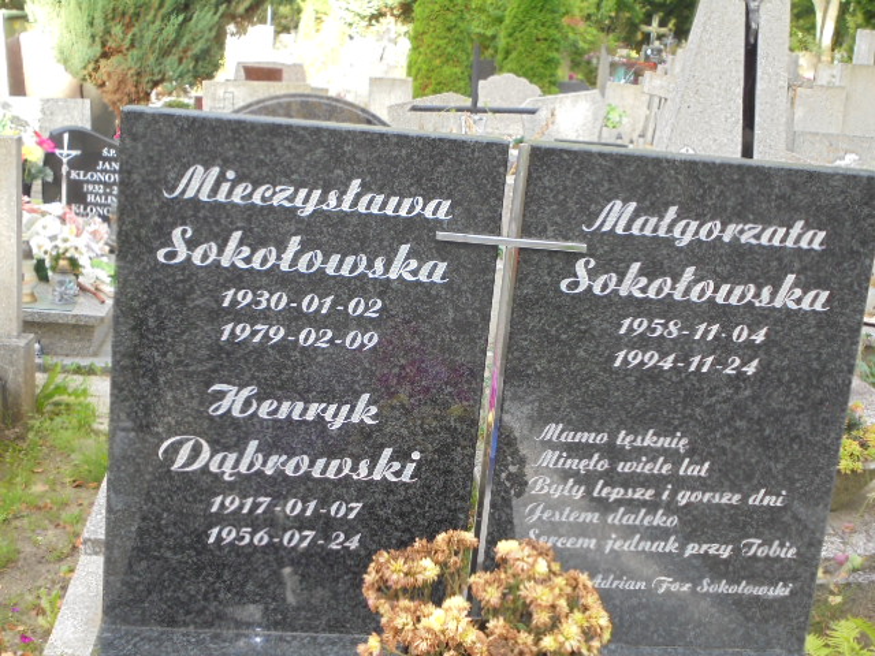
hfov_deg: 38.9
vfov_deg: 29.7
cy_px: 328
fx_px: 1239
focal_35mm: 49
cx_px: 438
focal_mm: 8.9
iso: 200
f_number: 4.8
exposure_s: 1/60
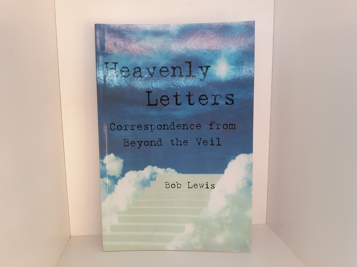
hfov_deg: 63.4
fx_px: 289
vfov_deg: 49.7
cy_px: 134
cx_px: 178
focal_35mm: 28
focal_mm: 3.7
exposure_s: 1/50
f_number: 1.7
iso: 80
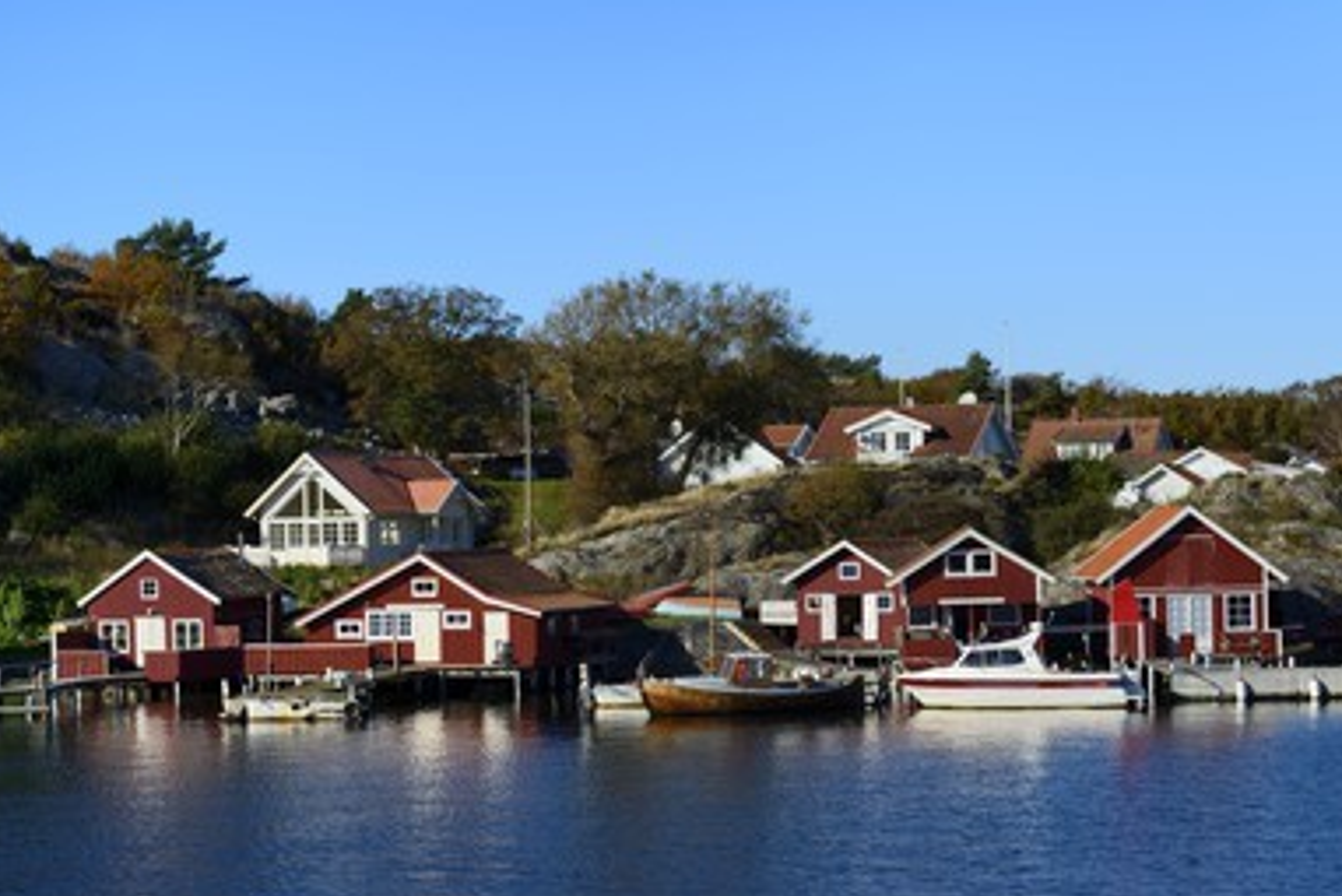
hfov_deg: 26.3
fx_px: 2871
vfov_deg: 17.7
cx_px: 650
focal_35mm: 77
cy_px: 443
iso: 200
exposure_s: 1/320
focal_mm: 70
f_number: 13
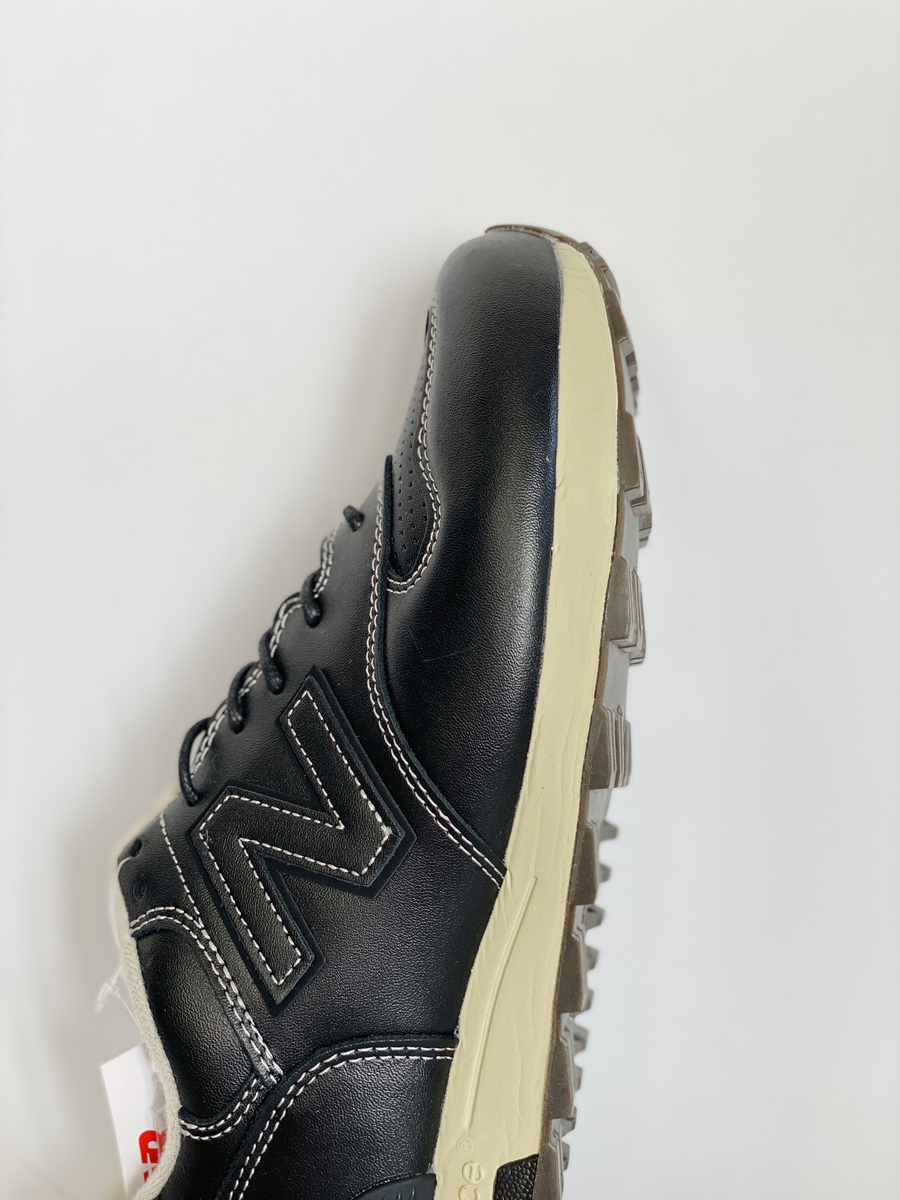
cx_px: 450
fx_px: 1803
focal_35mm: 52
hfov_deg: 28.0
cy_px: 600
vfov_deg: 36.8
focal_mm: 6
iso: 64
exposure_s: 1/100
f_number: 2
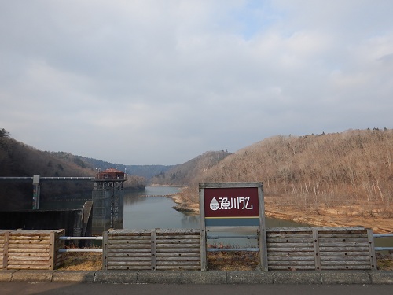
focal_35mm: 24
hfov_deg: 71.6
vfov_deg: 56.8
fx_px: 272
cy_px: 148
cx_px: 196
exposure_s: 1/1250
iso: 125
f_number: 2.8
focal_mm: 4.3
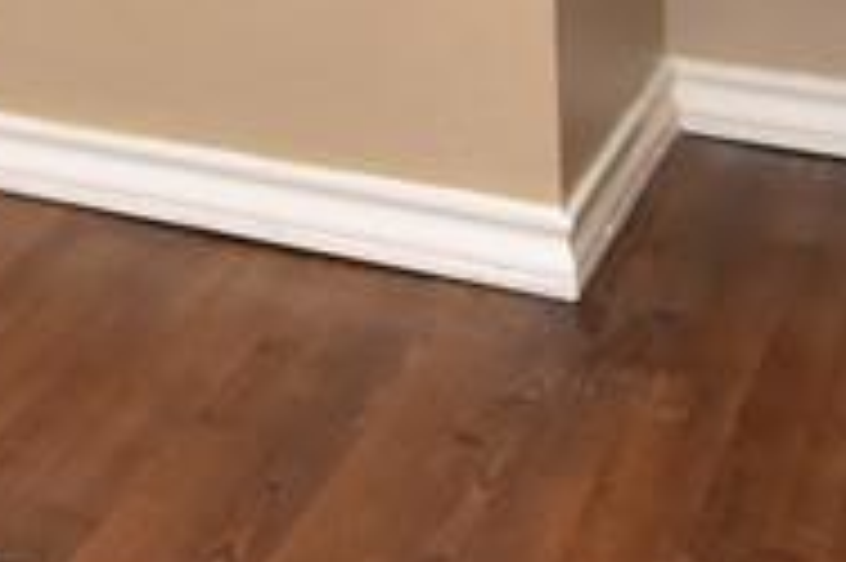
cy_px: -773
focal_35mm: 104
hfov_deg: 16.9
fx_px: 2442
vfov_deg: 11.1
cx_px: -576
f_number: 4.8
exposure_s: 1/90
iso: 800
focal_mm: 12
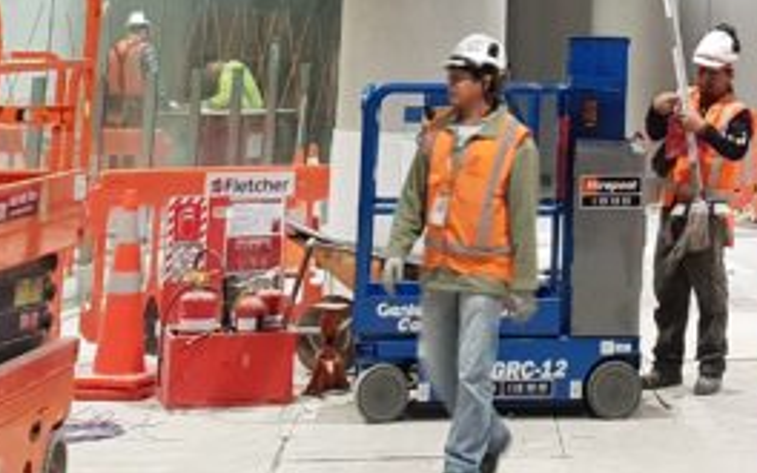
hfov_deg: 18.9
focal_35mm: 107
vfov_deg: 10.8
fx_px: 2207
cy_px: -579
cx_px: 757
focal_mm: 4.3
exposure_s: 1/33
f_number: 2.4
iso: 320
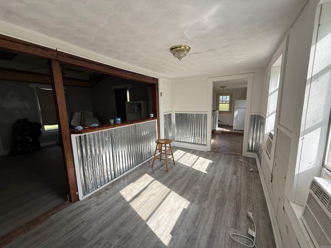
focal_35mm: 14
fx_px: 134
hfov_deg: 102.1
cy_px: 124
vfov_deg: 85.7
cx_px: 166
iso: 50
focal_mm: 2.22
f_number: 2.2
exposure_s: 1/242
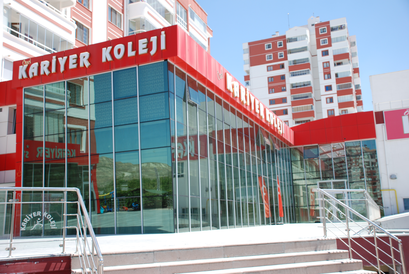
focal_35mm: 36
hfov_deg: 53.1
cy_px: 137
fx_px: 409
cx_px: 204
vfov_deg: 37.0
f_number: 4
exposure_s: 1/500
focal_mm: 24
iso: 110
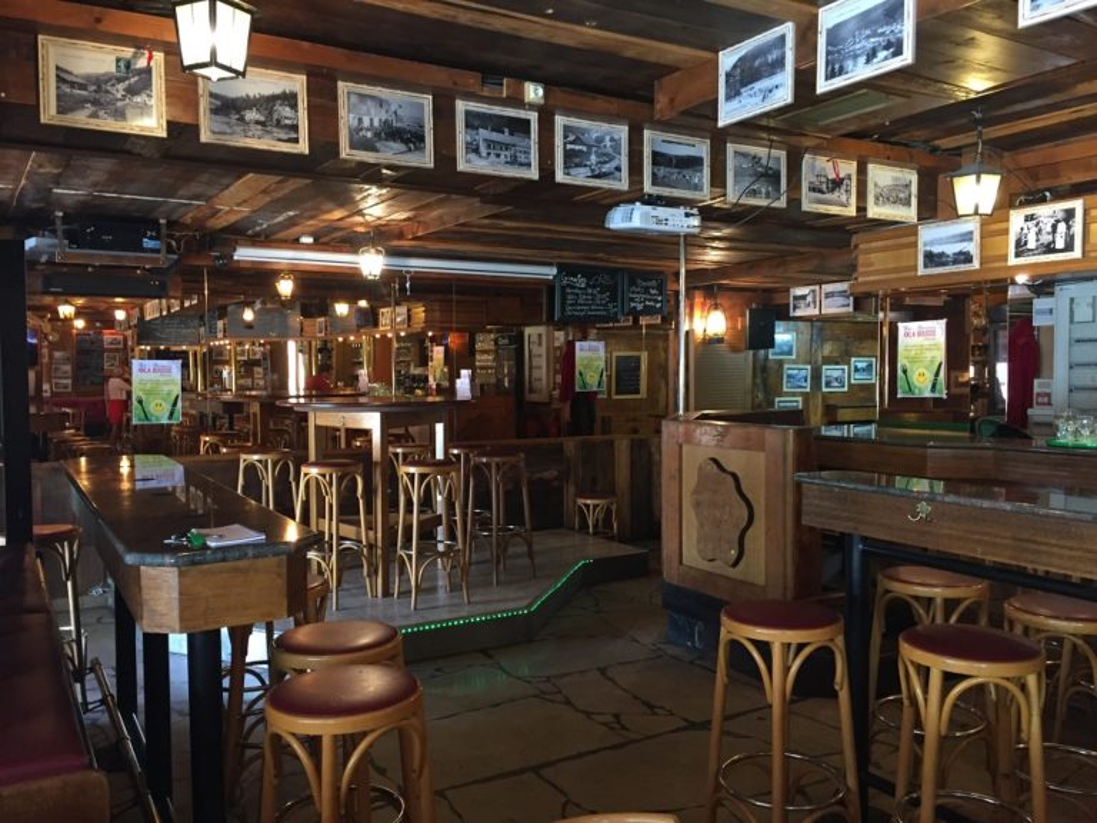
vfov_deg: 48.2
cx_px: 548
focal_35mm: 29
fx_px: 919
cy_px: 412
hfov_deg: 61.7
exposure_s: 1/33
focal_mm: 4.15
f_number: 2.2
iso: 200
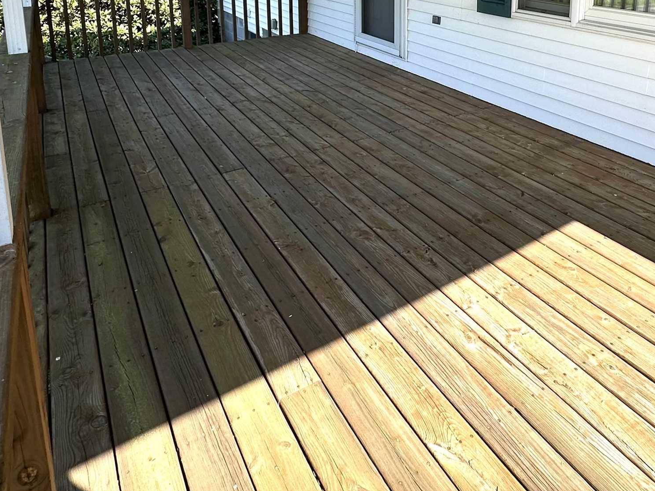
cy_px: 17
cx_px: 395
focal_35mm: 29
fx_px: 549
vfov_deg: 42.6
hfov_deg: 61.1
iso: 40
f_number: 2.2
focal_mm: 2.22
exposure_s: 1/339
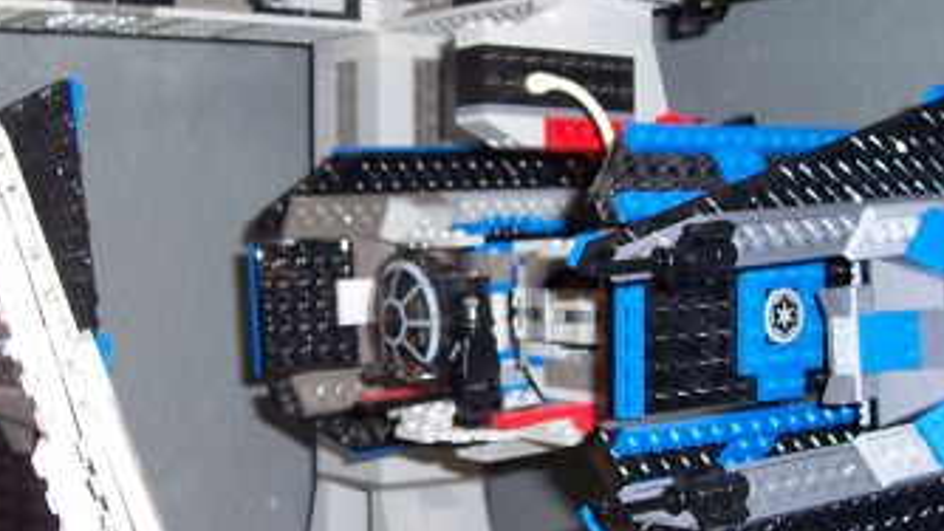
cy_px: 287
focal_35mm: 64
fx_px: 1602
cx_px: 396
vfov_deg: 18.8
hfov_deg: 32.8
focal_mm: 5.6
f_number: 2.7
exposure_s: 1/60
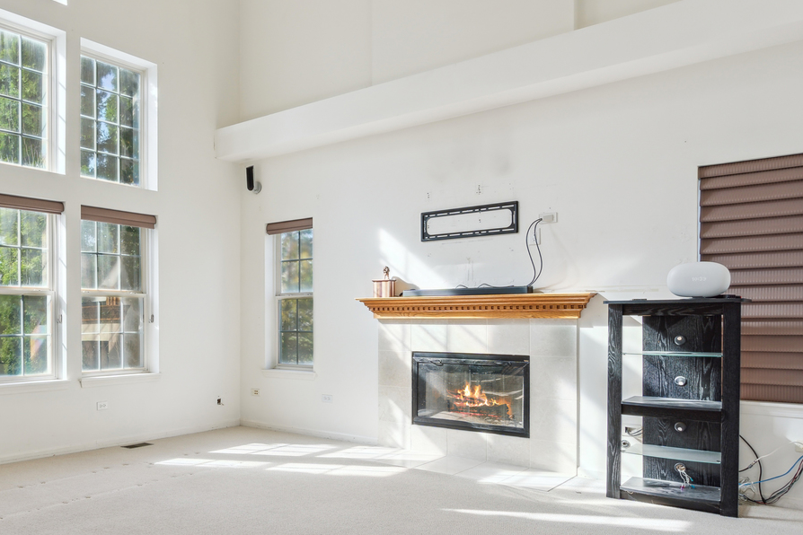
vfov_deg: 44.9
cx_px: 180
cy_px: 297
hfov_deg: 59.5
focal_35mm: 29
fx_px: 647
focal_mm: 16
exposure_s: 1/40
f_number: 8
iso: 100
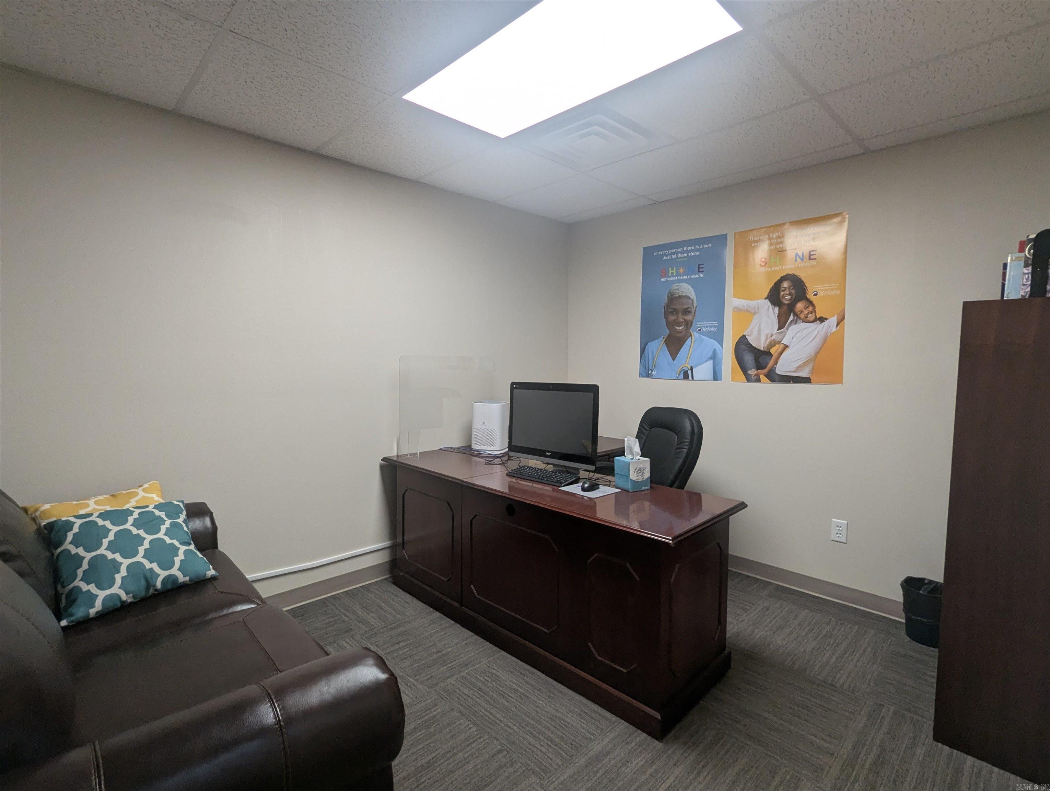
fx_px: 486
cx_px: 525
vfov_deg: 78.2
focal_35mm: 16
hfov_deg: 94.4
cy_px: 396
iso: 66
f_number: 2.2
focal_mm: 2.35
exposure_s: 1/60
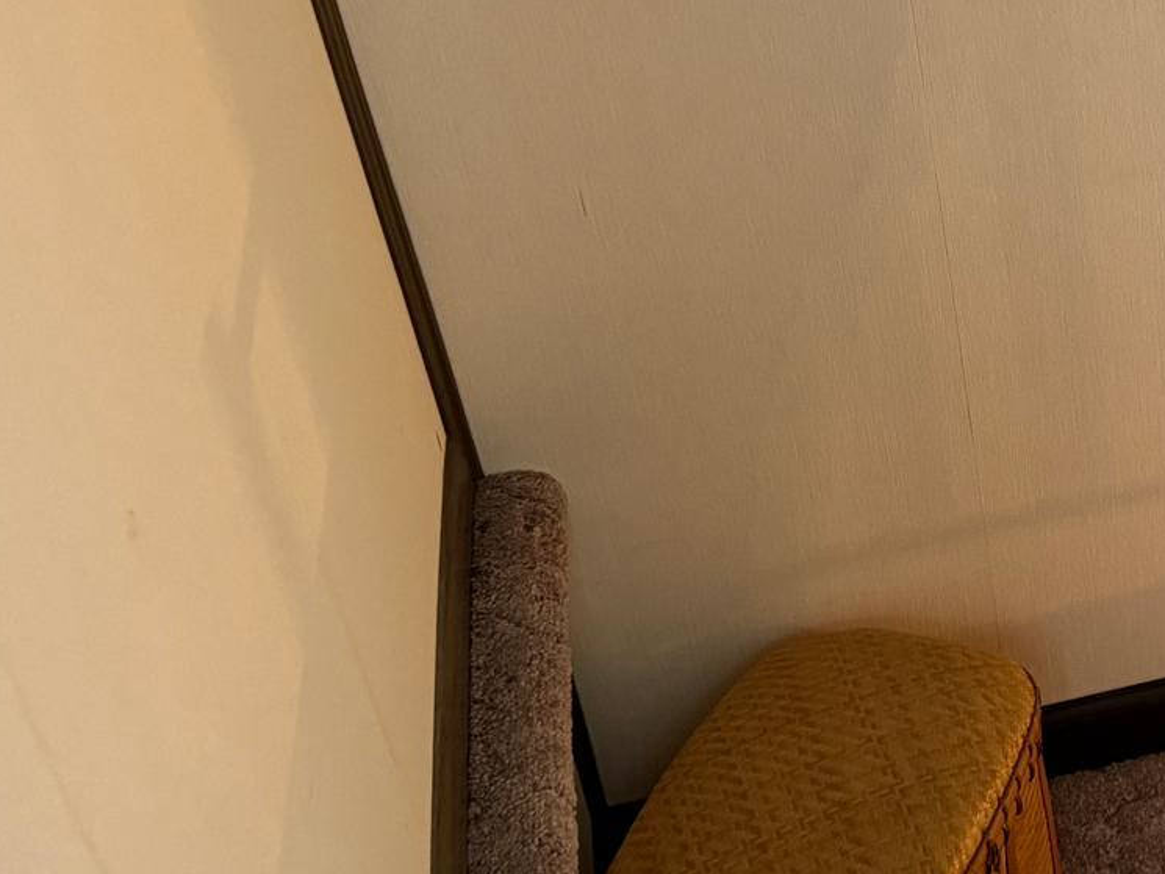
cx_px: 1334
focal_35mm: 66
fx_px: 2222
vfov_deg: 22.2
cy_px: 286
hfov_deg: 26.6
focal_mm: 6.76
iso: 500
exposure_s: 1/60
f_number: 1.78
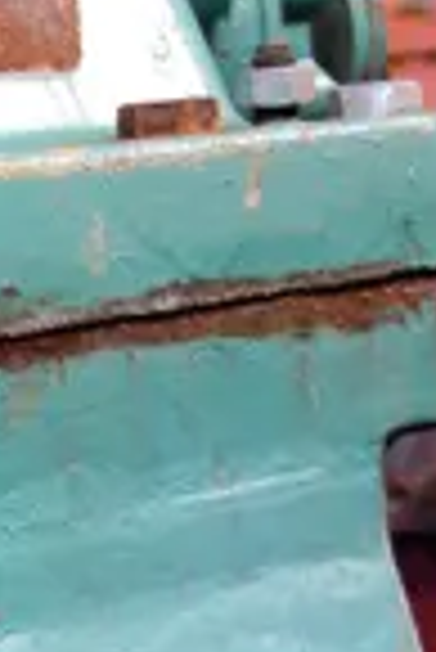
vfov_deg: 10.7
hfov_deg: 7.5
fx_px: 3244
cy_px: 1219
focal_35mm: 179
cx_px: -234
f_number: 1.8
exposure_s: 1/30
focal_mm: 10.4
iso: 400
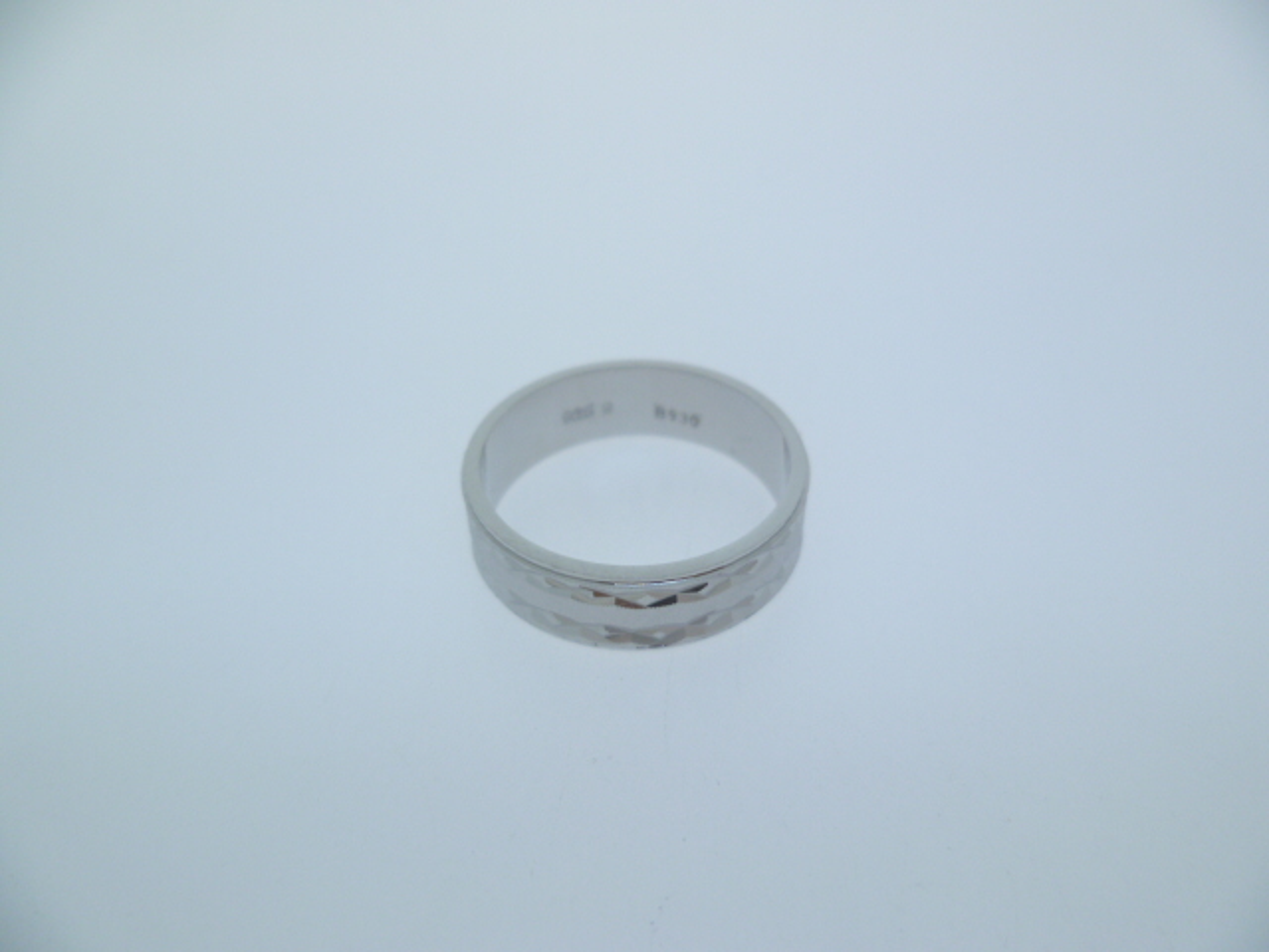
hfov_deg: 63.4
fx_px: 1026
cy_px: 476
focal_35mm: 28
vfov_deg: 49.7
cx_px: 634
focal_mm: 5
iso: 80
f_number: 2.8
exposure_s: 1/200
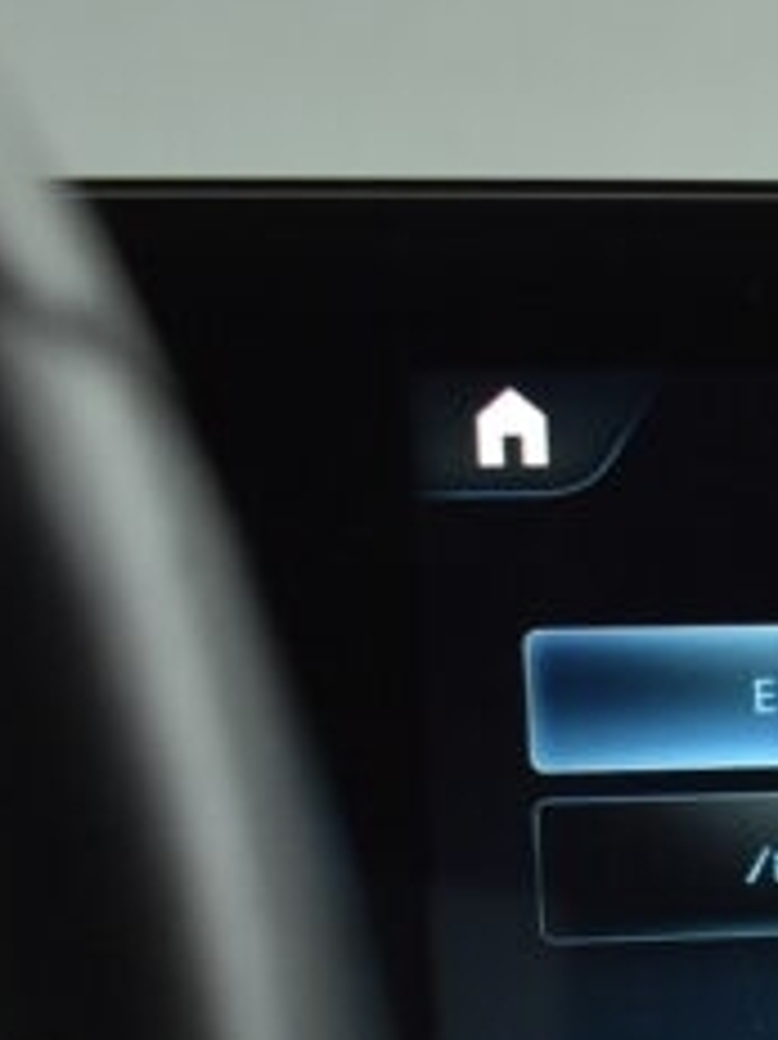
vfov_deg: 12.9
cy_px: 1418
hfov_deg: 9.0
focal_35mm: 147
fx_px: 4413
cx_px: 1884
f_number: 3.8
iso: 1600
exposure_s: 1/100
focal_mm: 23
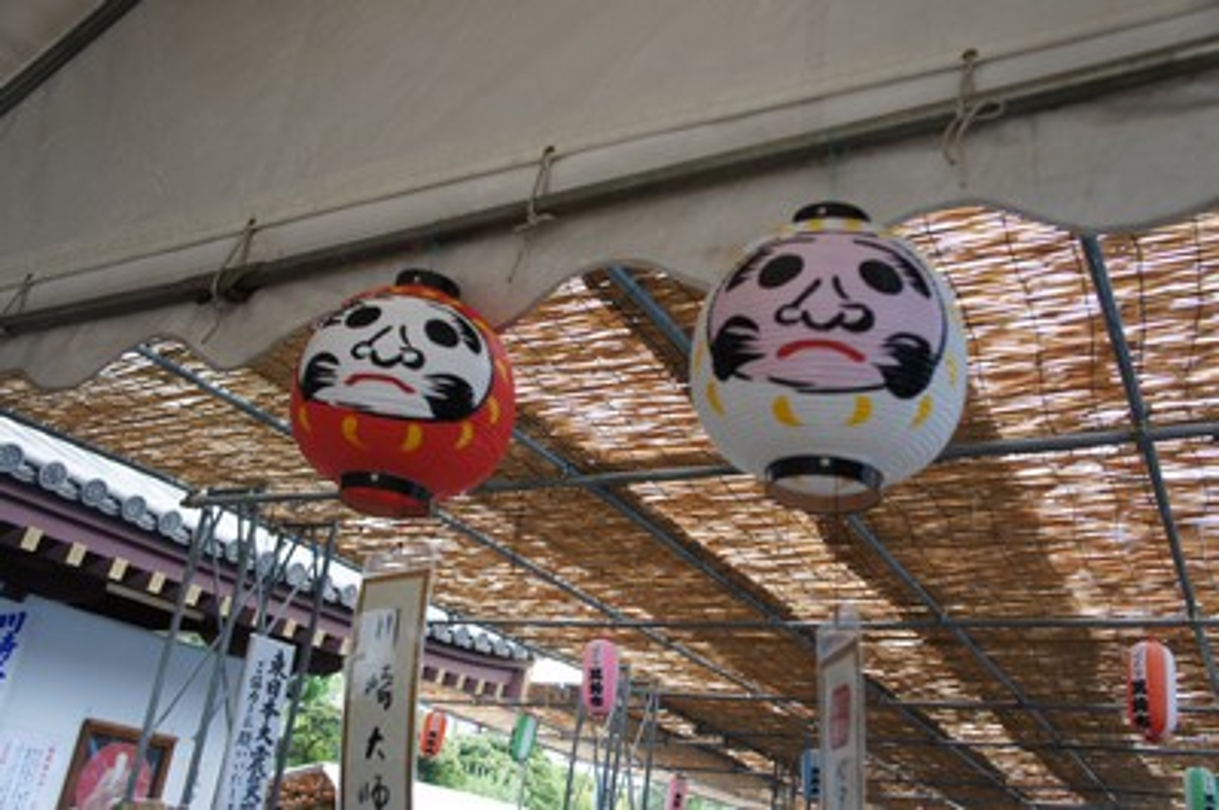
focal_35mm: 33
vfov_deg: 39.9
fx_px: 1116
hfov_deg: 57.3
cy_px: 405
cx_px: 610
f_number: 4.5
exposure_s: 1/50
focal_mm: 22
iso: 200
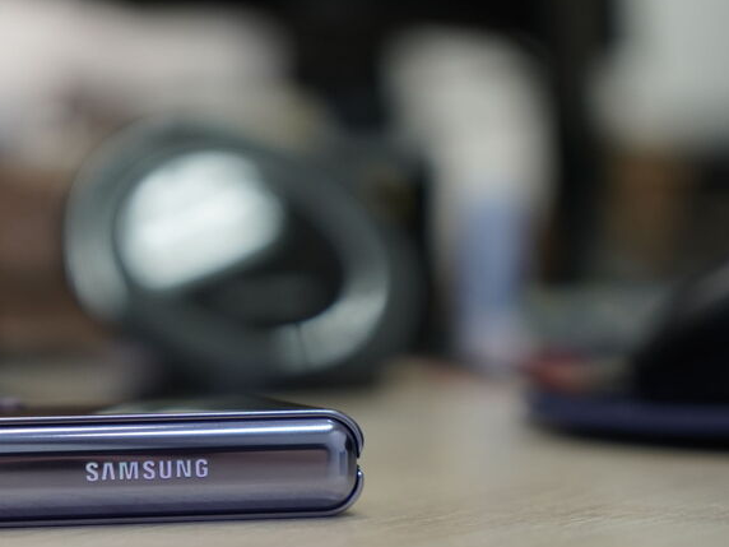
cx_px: 143
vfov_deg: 13.1
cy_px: 393
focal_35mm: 113
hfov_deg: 17.3
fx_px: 2380
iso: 1250
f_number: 4
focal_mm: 70
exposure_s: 1/100
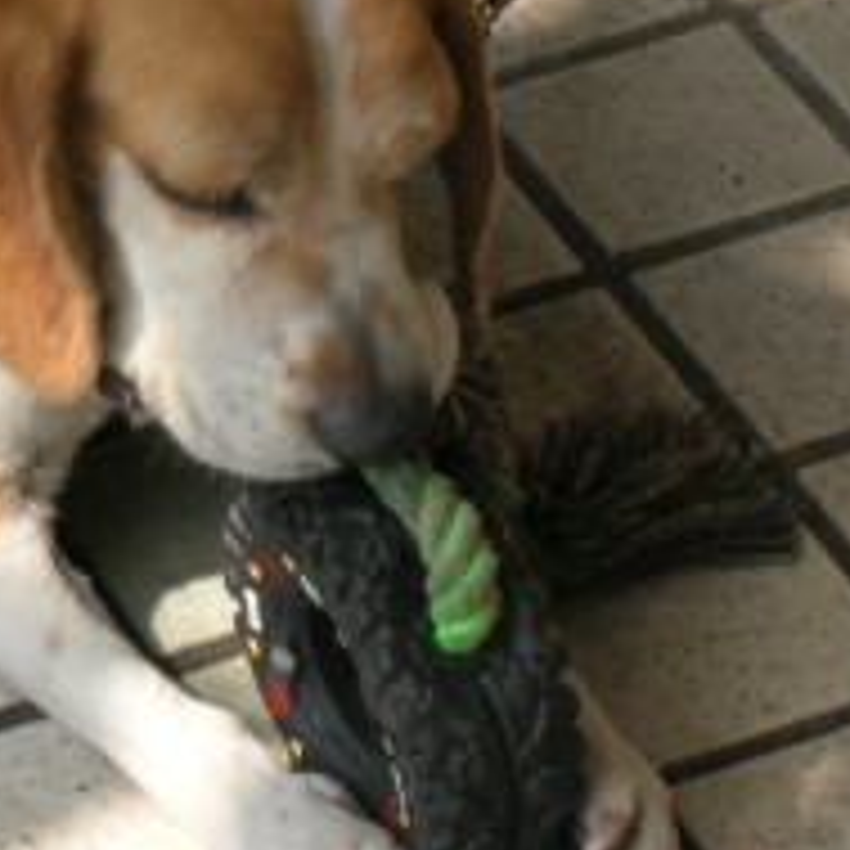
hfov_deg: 8.1
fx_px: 6001
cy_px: 216
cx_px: 36
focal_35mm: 216
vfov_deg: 8.1
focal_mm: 15
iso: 50
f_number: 7.6
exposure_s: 1/39.8
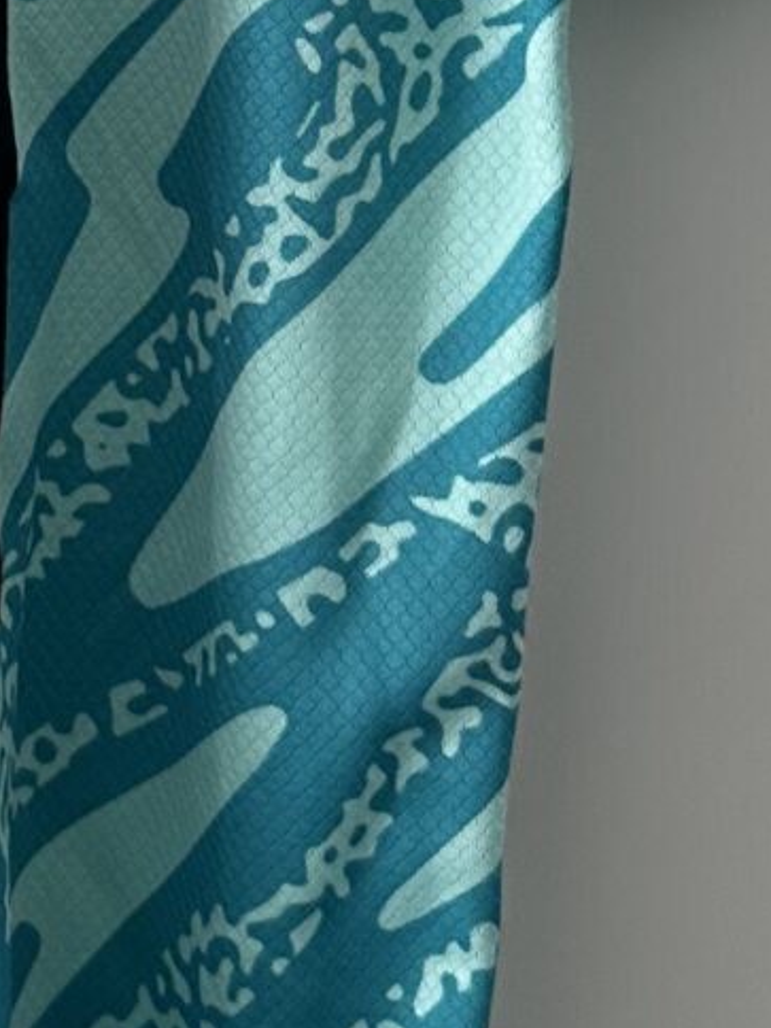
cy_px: -170
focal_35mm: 127
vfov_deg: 15.0
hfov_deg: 11.1
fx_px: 3772
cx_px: -512
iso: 125
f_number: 1.78
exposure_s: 1/121
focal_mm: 6.86
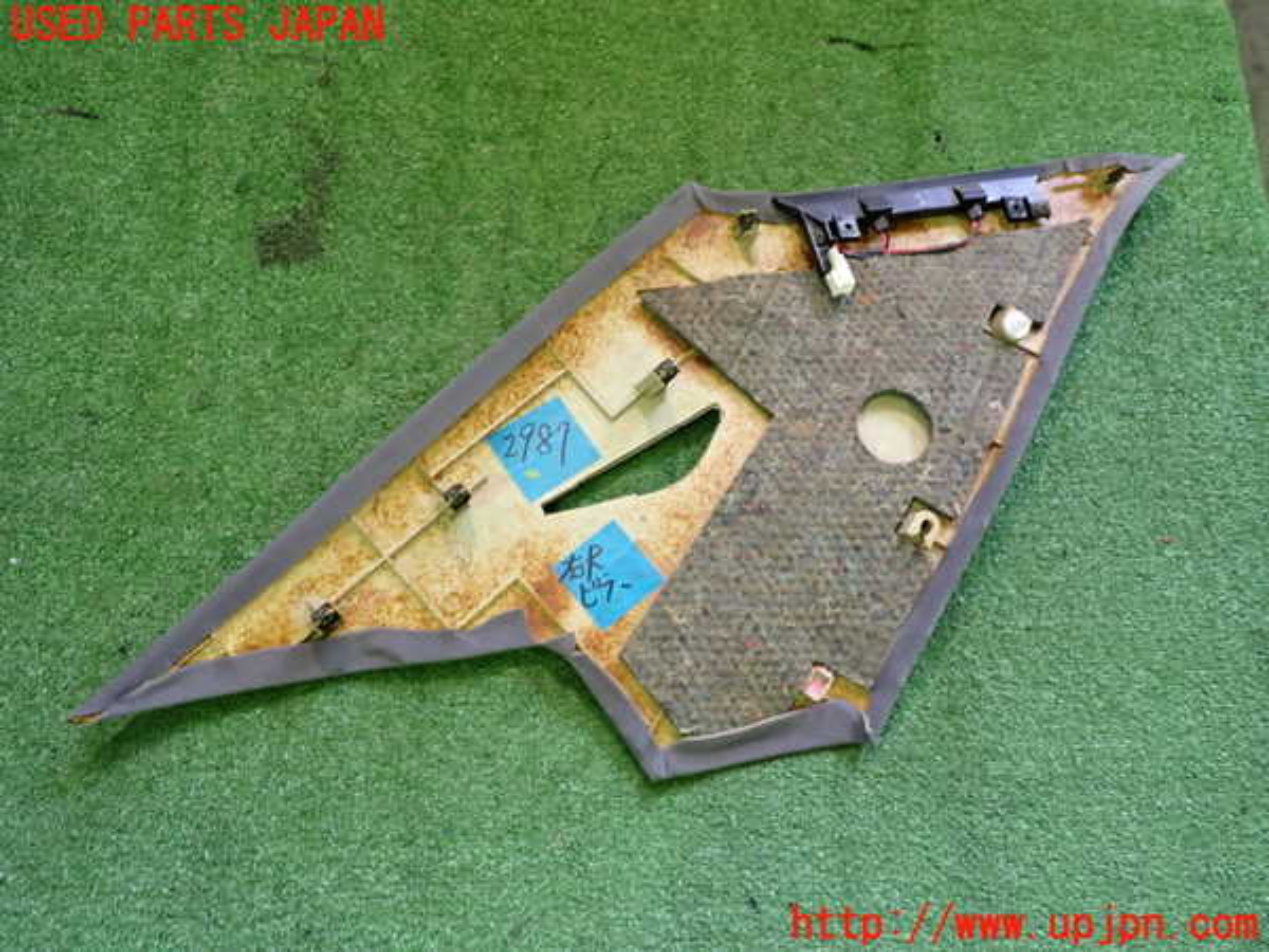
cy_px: 476
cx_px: 634
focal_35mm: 30
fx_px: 1100
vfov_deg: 46.8
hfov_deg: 60.0
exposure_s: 1/30
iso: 250
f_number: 2.3
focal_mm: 5.4
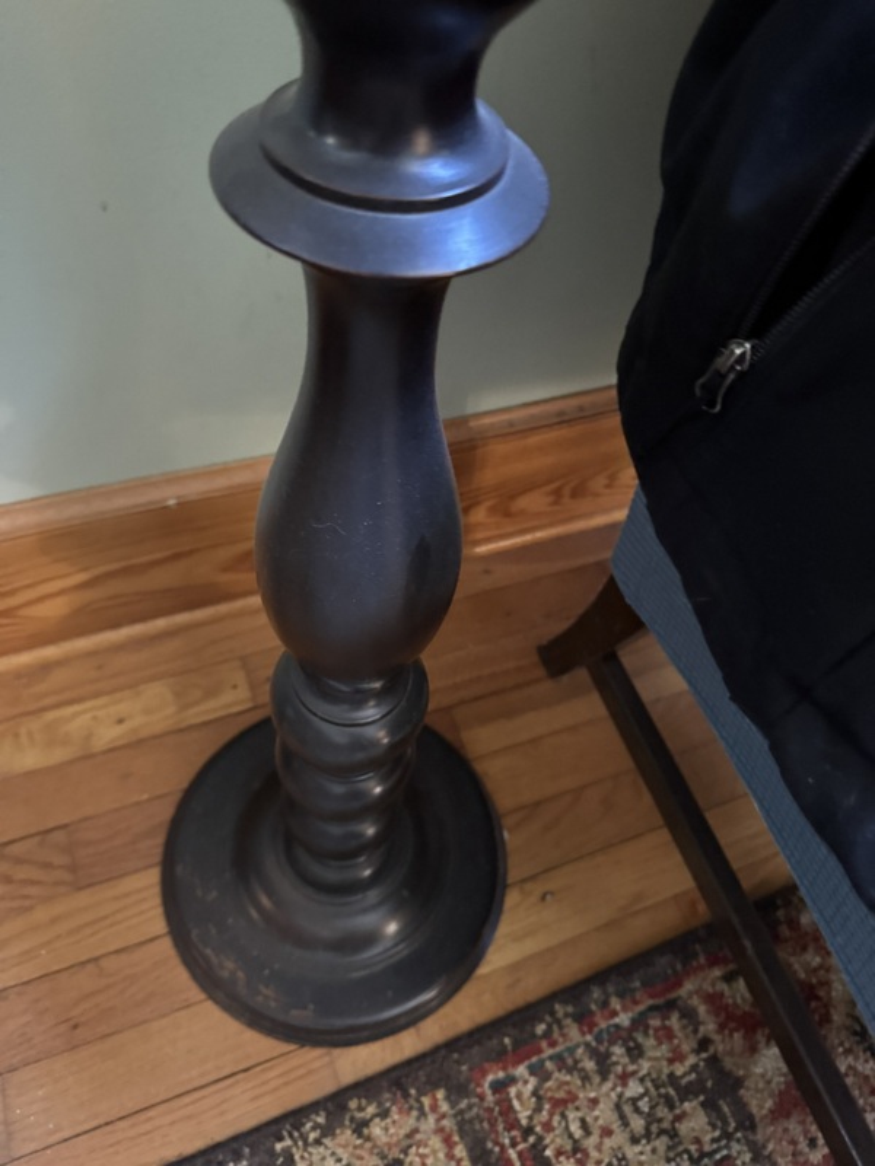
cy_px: 583
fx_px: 809
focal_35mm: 24
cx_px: 438
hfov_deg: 56.8
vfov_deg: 71.6
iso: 1250
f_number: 1.78
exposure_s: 1/30
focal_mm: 6.76
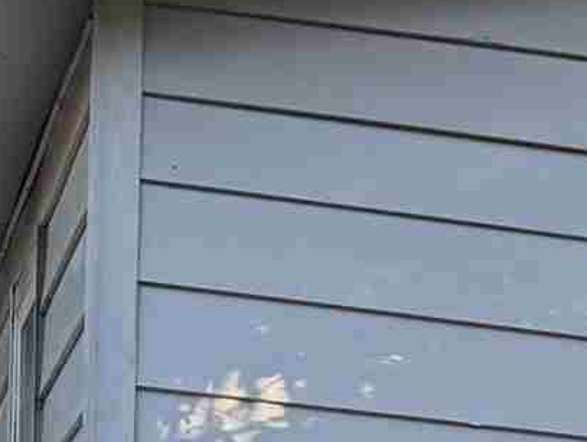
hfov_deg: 9.7
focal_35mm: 181
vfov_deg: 7.9
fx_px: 3072
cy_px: 884
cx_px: 1392
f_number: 1.78
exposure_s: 1/456
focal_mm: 6.76
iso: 100
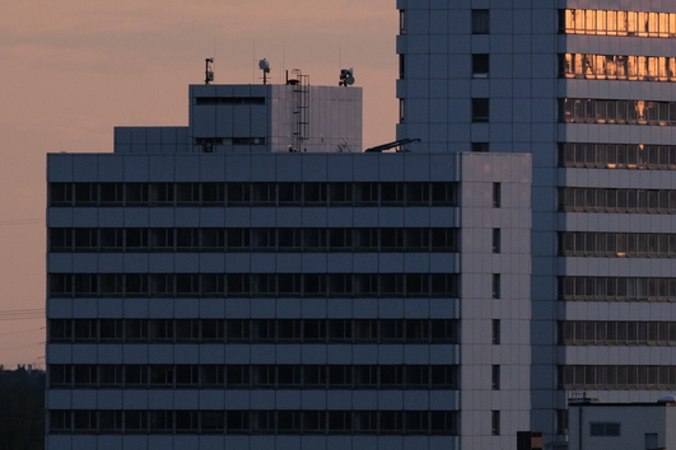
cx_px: 596
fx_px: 21743
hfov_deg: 1.8
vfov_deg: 1.2
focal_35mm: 1158
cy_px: 110
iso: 1250
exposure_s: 1/1000
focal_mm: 400
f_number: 6.3
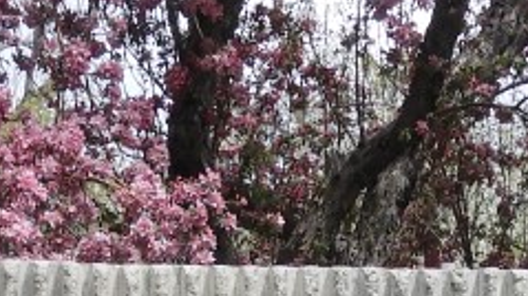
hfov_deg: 7.3
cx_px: 409
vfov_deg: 4.0
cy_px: 906
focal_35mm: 296
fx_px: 4141
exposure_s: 1/640
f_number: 4
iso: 100
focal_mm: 8.1
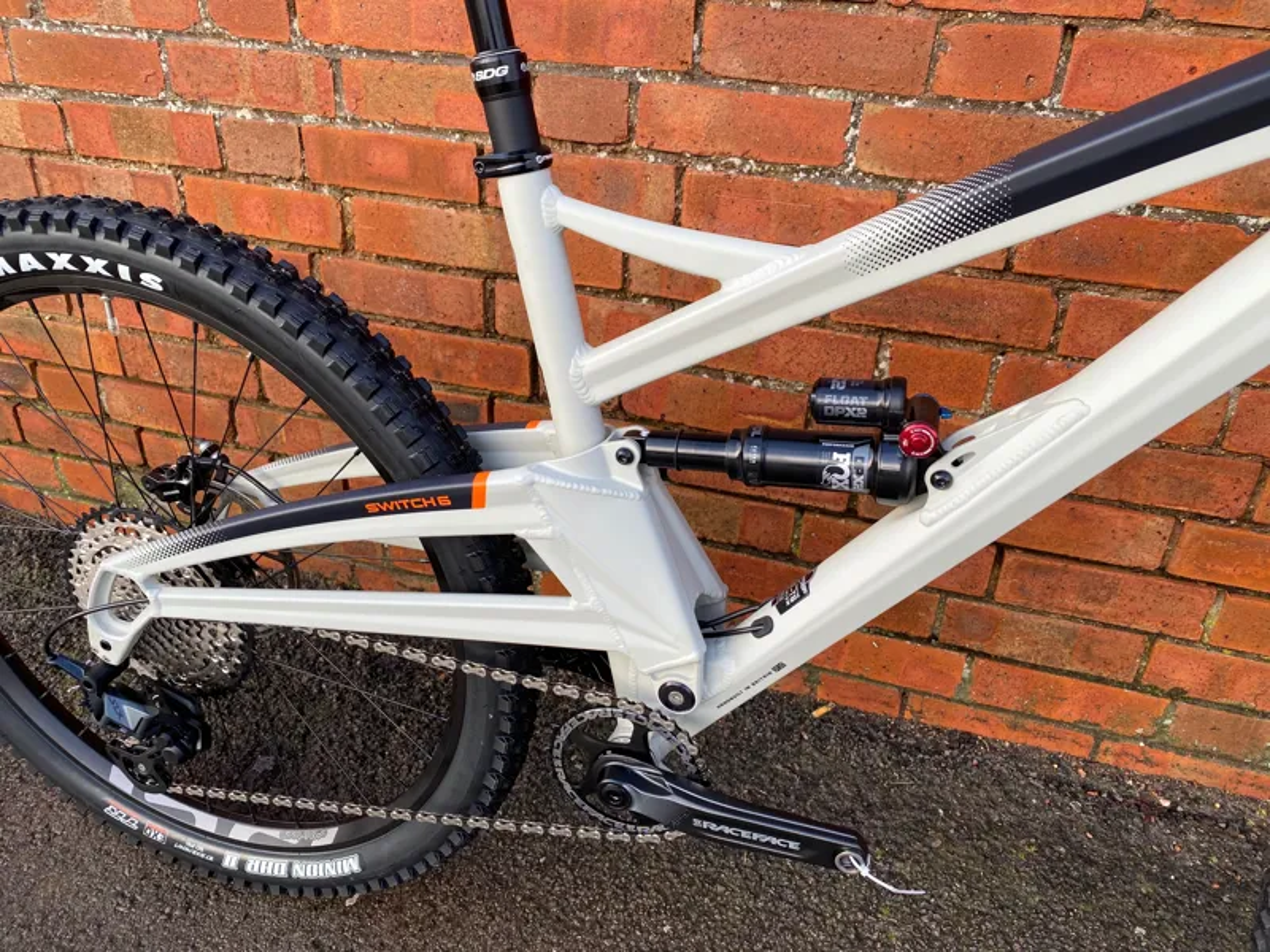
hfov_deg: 67.3
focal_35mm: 26
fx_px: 954
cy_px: 476
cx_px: 635
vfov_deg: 53.1
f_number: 1.8
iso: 32
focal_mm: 4.25
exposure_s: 1/225
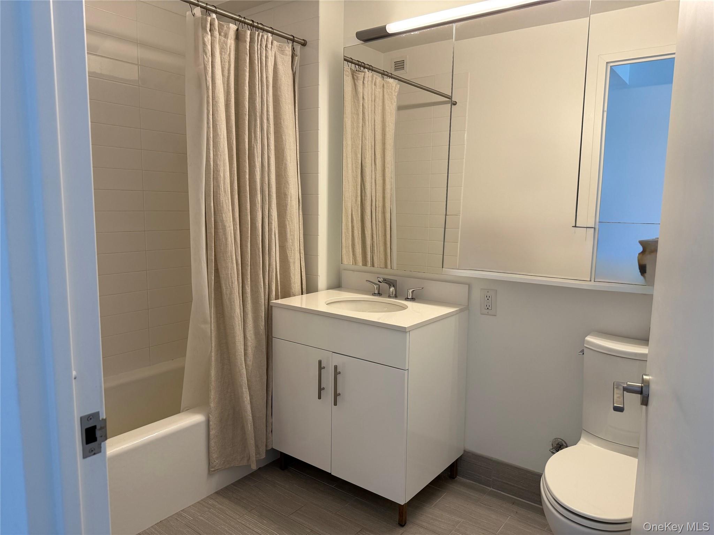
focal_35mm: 24
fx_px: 495
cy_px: 268
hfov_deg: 71.6
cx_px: 357
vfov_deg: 56.8
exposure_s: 1/120
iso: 160
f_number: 1.78
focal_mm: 6.76
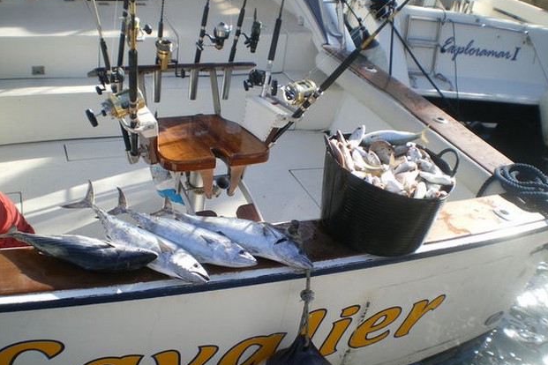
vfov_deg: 35.0
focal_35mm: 38
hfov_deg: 50.7
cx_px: 276
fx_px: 578
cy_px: 202
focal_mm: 6.3
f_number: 4.6
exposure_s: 1/200
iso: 50
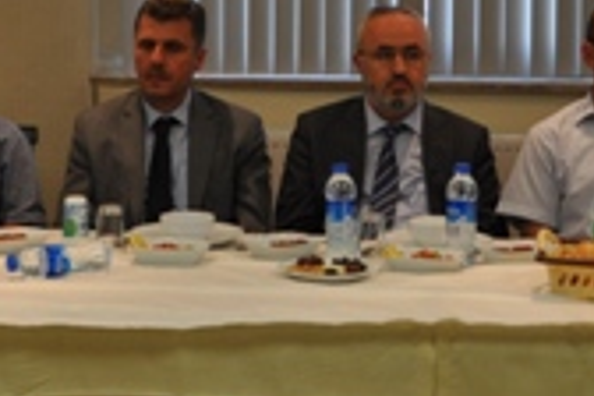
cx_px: 304
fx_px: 1716
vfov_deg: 13.0
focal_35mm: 104
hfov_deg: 19.6
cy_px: 0
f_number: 4
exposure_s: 1/60
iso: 500
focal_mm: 26
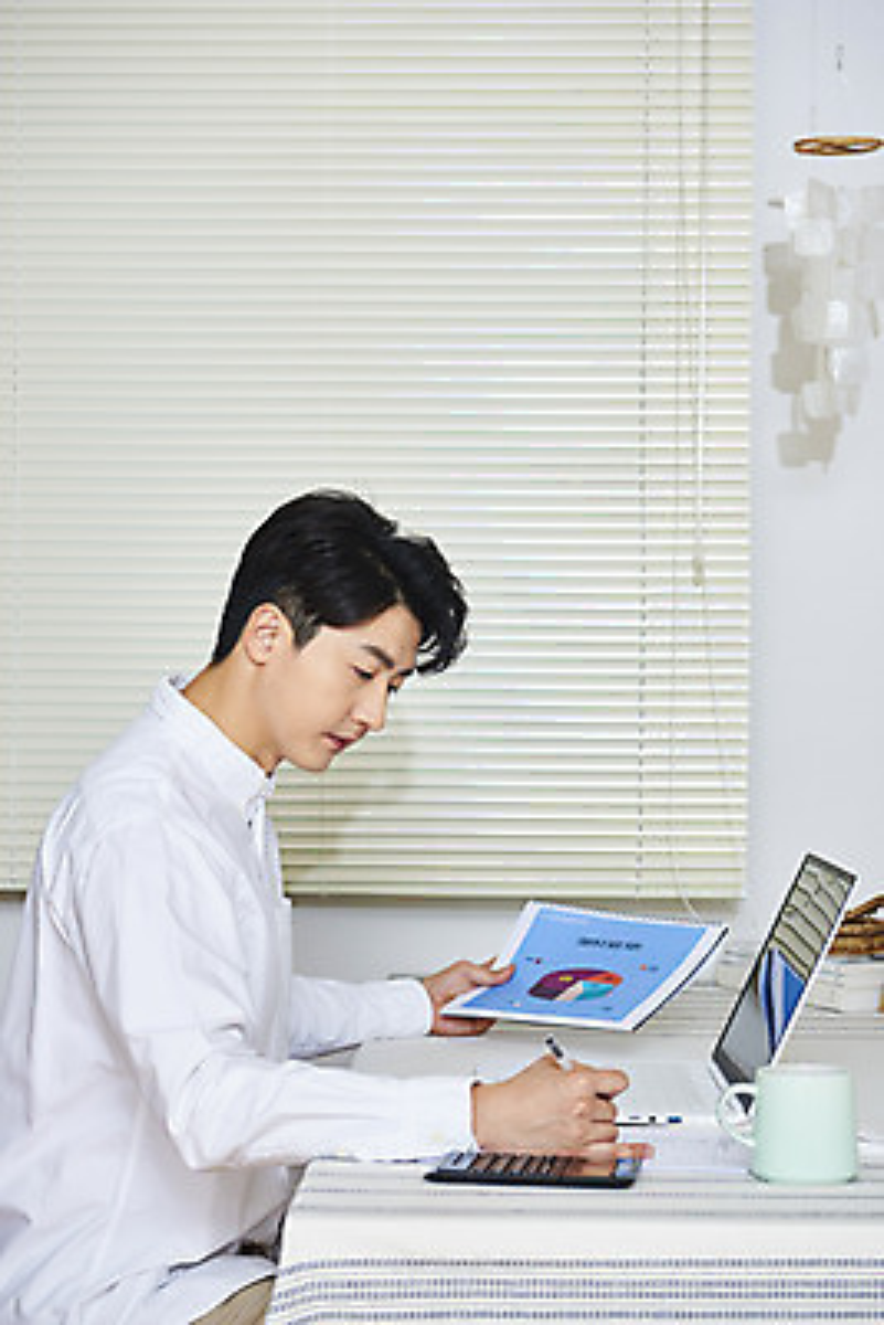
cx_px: 442
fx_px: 2576
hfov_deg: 19.5
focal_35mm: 70
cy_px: 662
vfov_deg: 28.8
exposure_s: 1/125
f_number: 6.3
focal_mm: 70
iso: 400
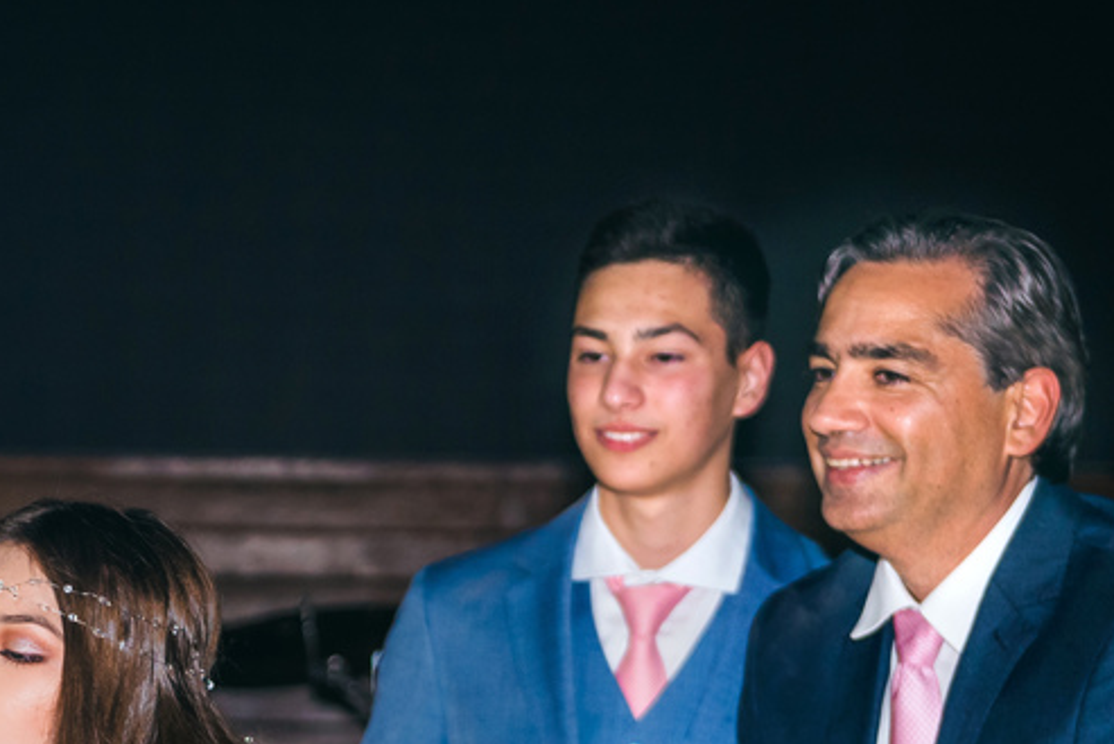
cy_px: 856
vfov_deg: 9.0
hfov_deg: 13.4
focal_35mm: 151
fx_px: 4674
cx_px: 25
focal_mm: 62
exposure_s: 1/200
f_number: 3.2
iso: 1000
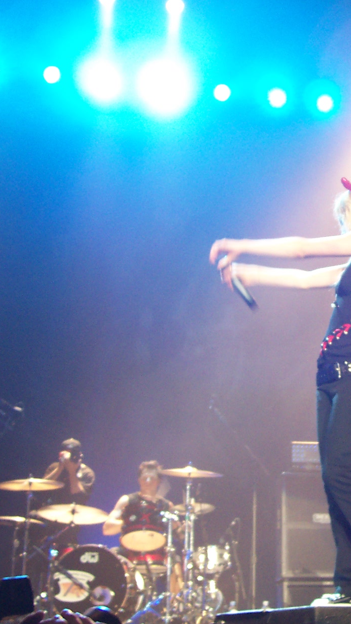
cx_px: 410
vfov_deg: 31.4
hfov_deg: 17.2
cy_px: 312
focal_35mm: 67
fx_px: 1109
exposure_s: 1/45
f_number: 3
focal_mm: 7
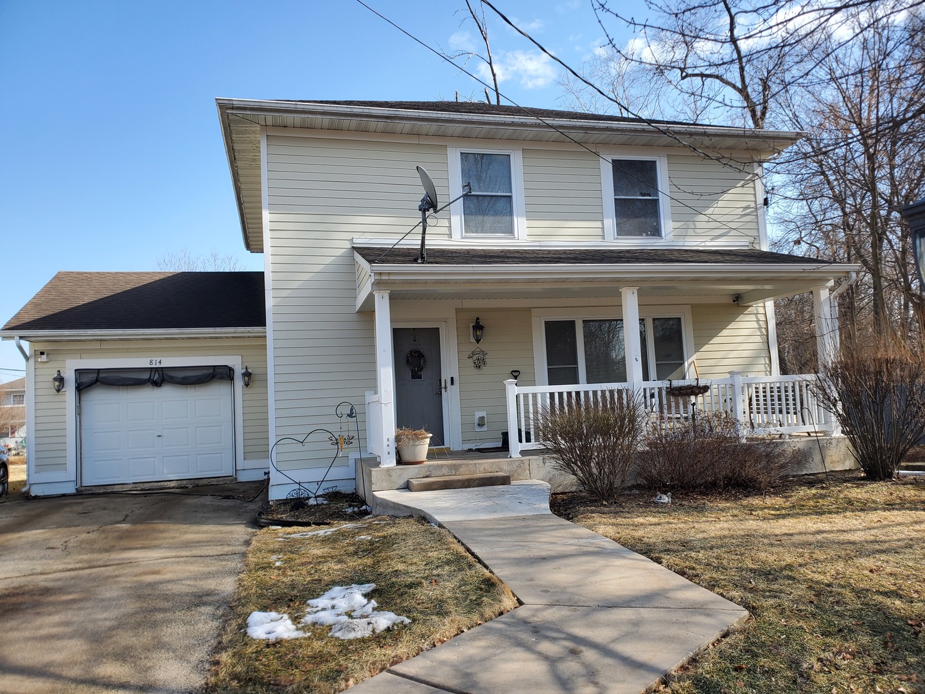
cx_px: 462
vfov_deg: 53.1
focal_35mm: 26
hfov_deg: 67.3
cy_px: 347
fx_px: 695
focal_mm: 4.3
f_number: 2.4
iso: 50
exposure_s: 1/752
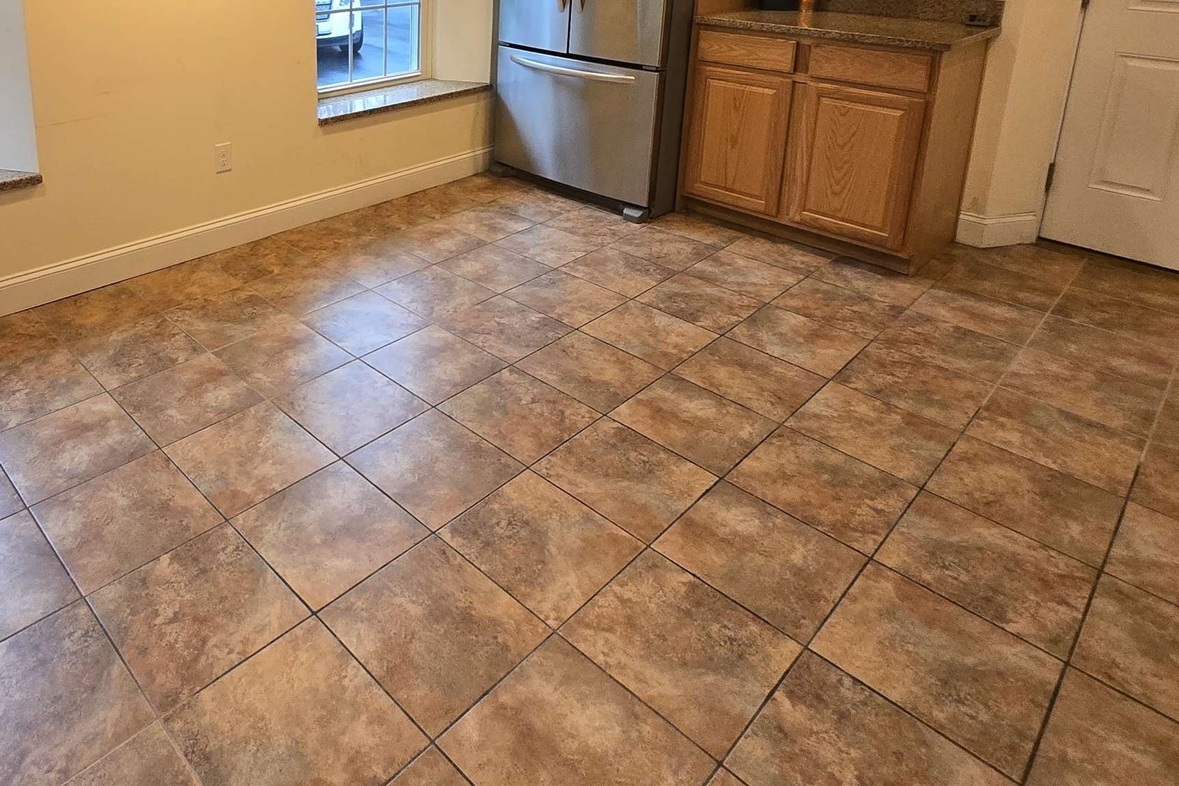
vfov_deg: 48.7
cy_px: 111
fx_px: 786
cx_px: 371
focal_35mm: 24
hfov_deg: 71.1
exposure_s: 1/60
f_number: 2.2
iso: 250
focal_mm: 1.7
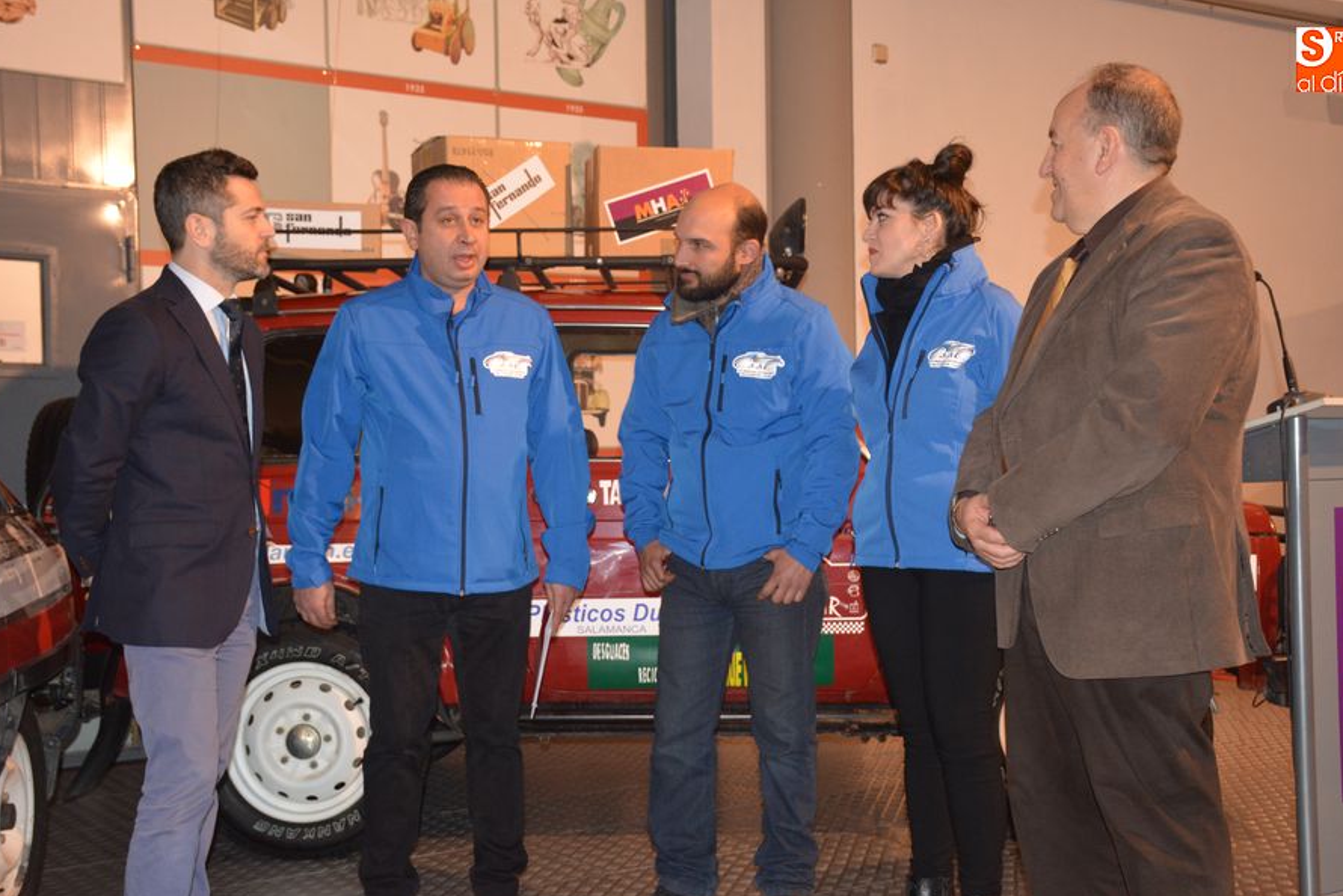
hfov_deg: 41.1
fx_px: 1791
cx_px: 676
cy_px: 474
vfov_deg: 28.1
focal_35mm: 48
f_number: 4
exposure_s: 1/60
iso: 1400
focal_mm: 30
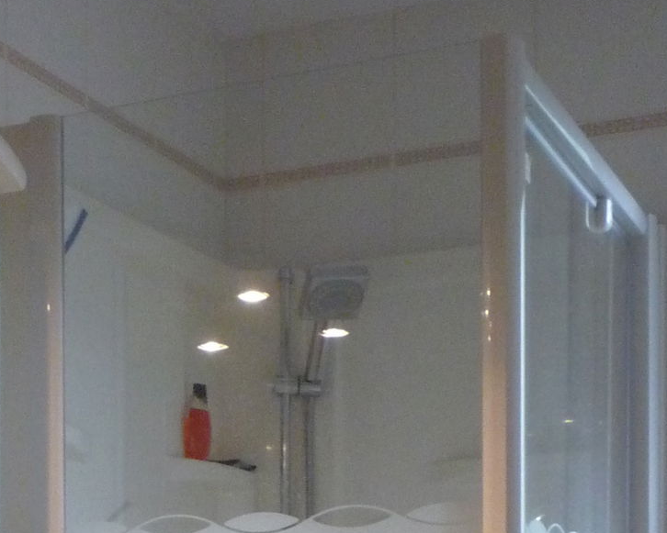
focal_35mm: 86
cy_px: 774
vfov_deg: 16.4
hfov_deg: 21.7
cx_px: 74
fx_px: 1698
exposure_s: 1/25
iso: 400
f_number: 3.3
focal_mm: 5.2
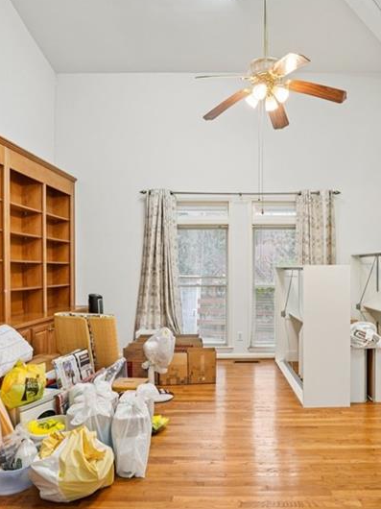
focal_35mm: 26
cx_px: 243
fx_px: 382
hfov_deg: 52.3
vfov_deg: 67.2
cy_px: 274
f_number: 8
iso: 320
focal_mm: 14
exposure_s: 1/10
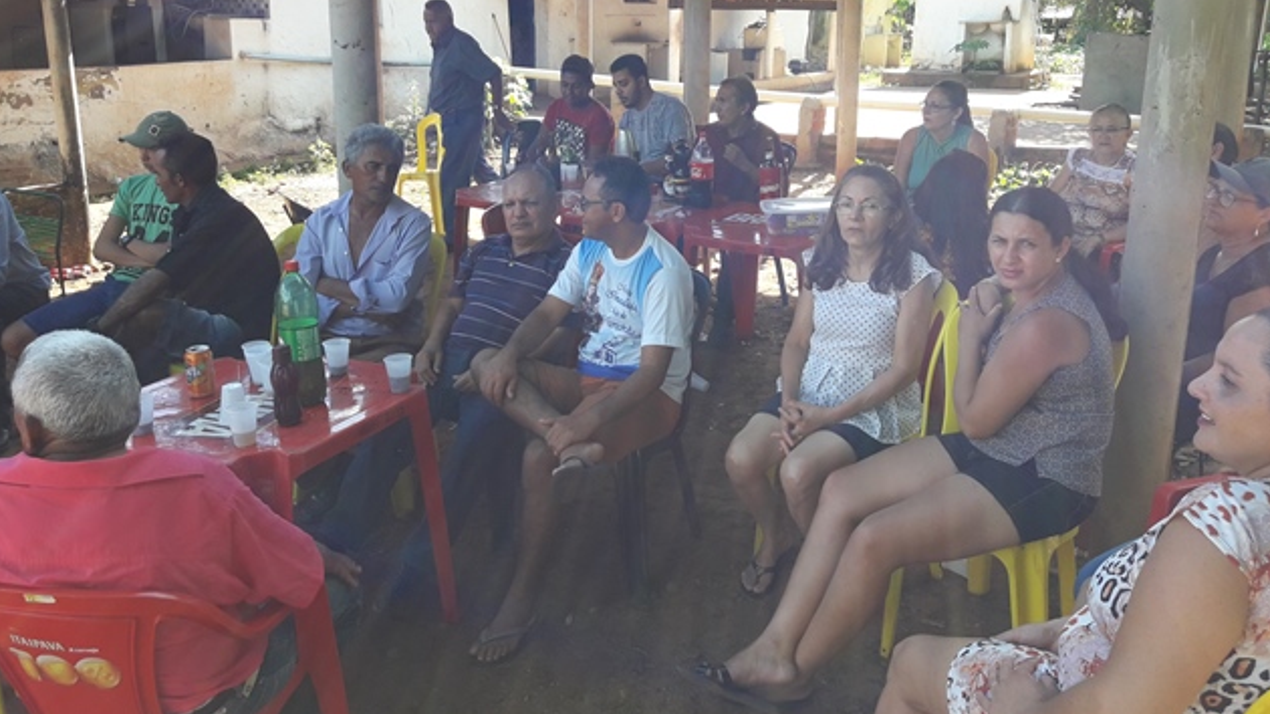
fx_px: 1044
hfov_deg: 62.6
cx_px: 639
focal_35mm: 31
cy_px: 252
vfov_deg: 37.4
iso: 40
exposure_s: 1/284
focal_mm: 3.7
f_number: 1.9
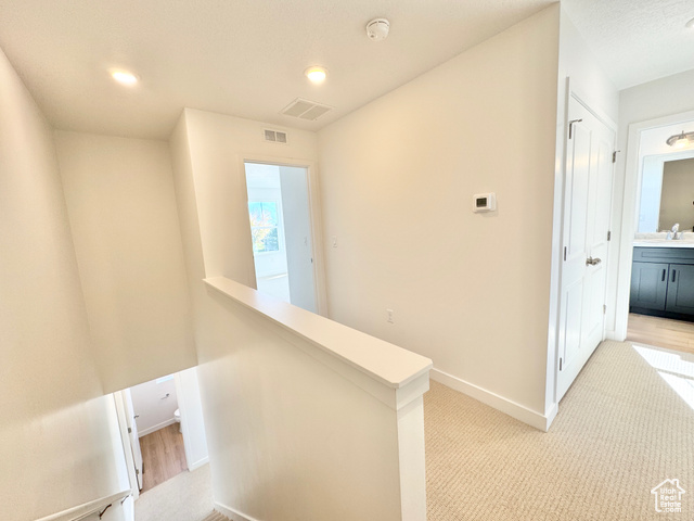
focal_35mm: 14
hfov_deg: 102.1
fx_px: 281
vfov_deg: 85.7
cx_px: 347
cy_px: 260
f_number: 2.2
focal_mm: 2.22
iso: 64
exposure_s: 1/120
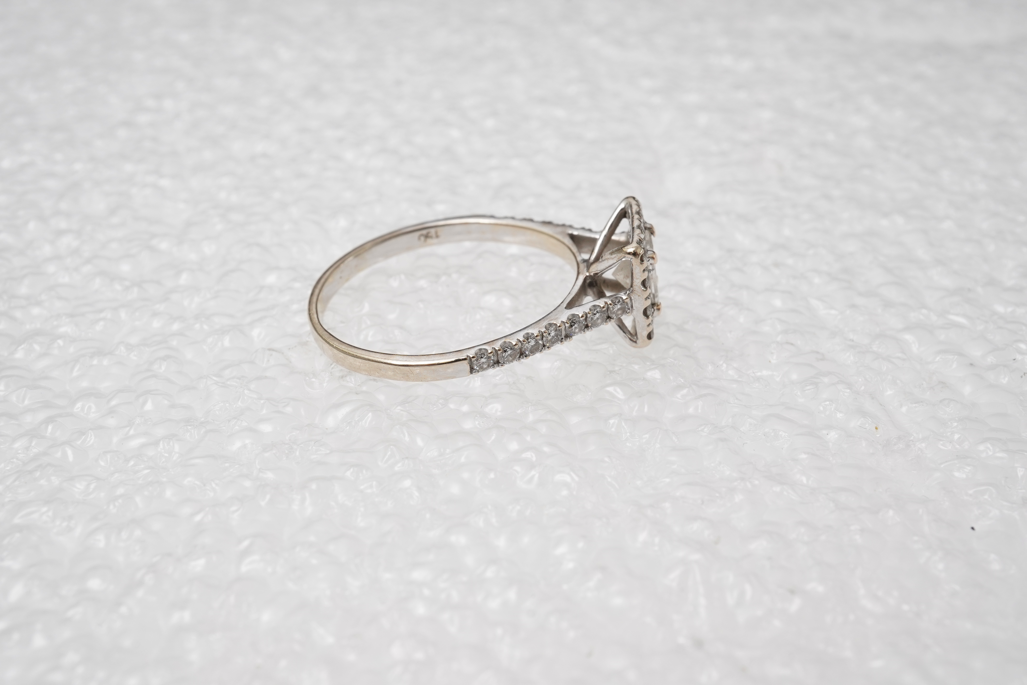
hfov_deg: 43.6
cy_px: 342
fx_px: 1284
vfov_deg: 29.9
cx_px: 514
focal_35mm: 45
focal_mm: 30
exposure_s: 1/125
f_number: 22
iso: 400
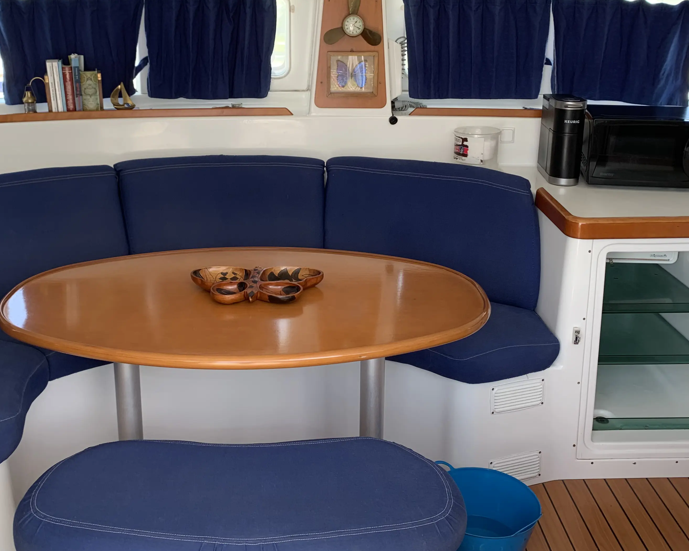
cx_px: 323
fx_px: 795
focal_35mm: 39
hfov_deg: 46.8
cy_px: 215
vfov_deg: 38.0
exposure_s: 1/122
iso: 25
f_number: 1.8
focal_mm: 4.25
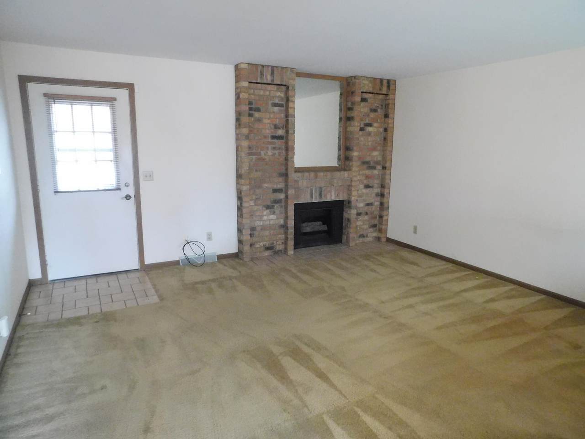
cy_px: 220
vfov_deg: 58.9
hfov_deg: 73.9
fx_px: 389
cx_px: 292
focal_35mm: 23
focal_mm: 4
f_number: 3
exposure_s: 1/40
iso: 1600
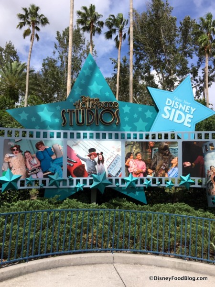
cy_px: 144
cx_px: 108
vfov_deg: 61.7
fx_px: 240
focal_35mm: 29
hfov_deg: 48.2
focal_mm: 4.15
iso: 25
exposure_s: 1/2024
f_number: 2.2
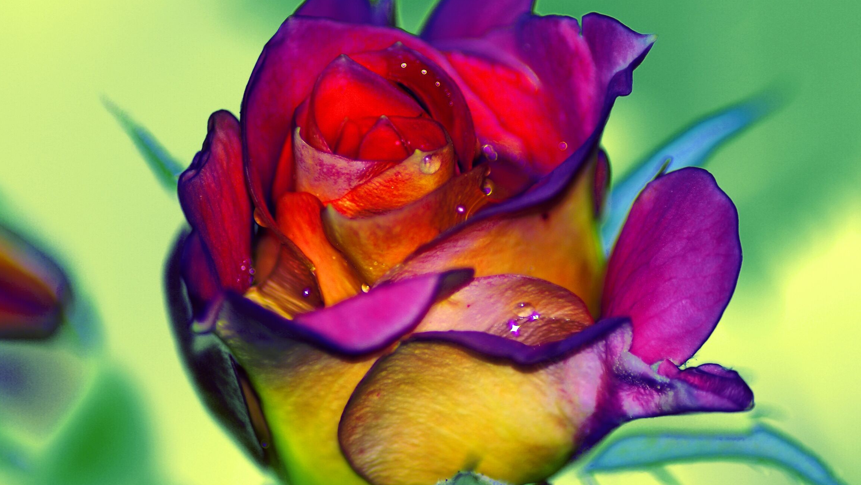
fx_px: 11256
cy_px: 197
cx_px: 430
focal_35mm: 493
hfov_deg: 4.4
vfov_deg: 2.5
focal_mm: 300
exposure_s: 1/125
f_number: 5.6
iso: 100
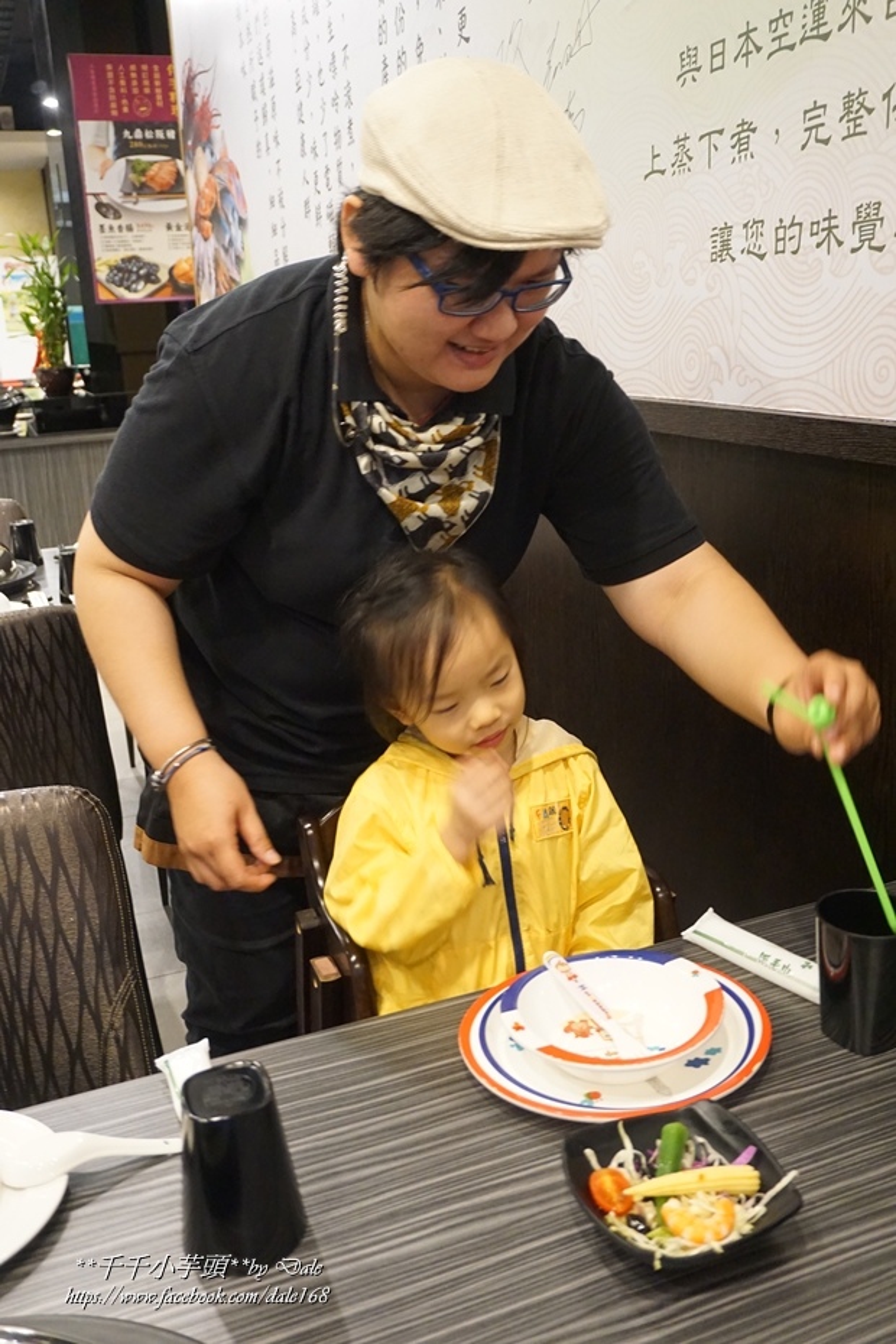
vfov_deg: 59.5
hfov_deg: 41.7
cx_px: 448
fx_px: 1176
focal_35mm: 32
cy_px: 672
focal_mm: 21
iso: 3200
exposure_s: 1/40
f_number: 4
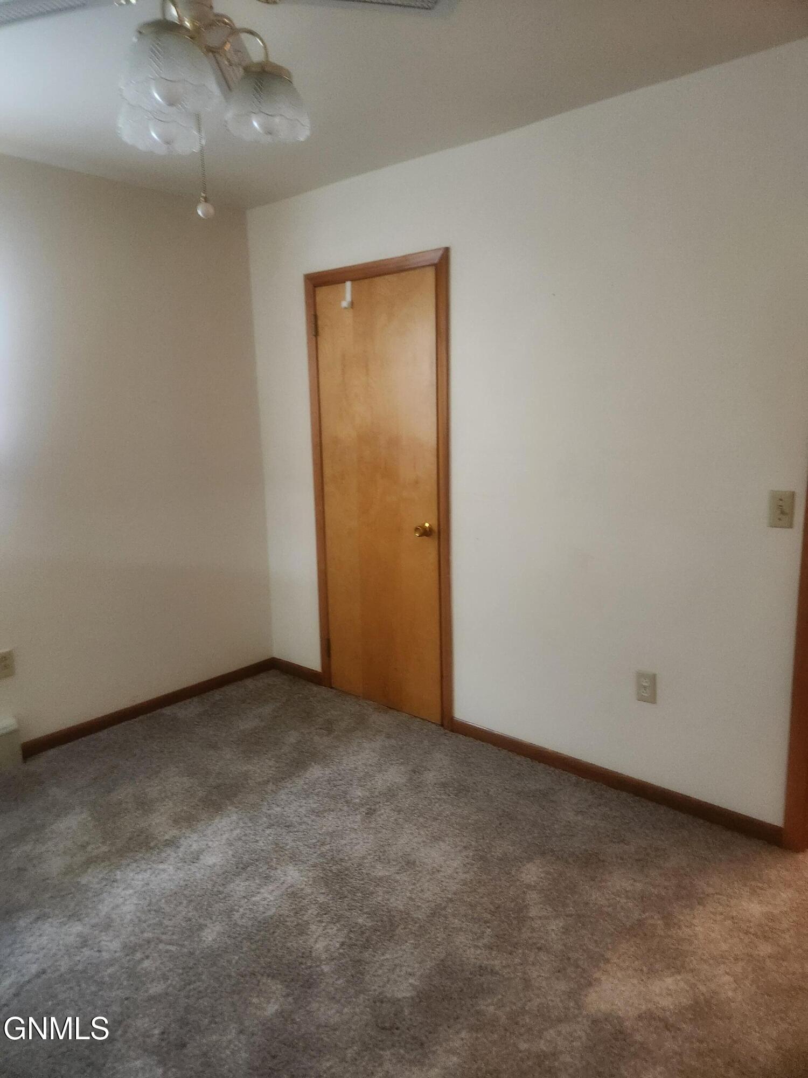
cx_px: 404
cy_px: 539
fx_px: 716
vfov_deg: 73.9
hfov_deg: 58.9
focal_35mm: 23
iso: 640
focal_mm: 5.4
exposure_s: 1/30
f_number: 1.8
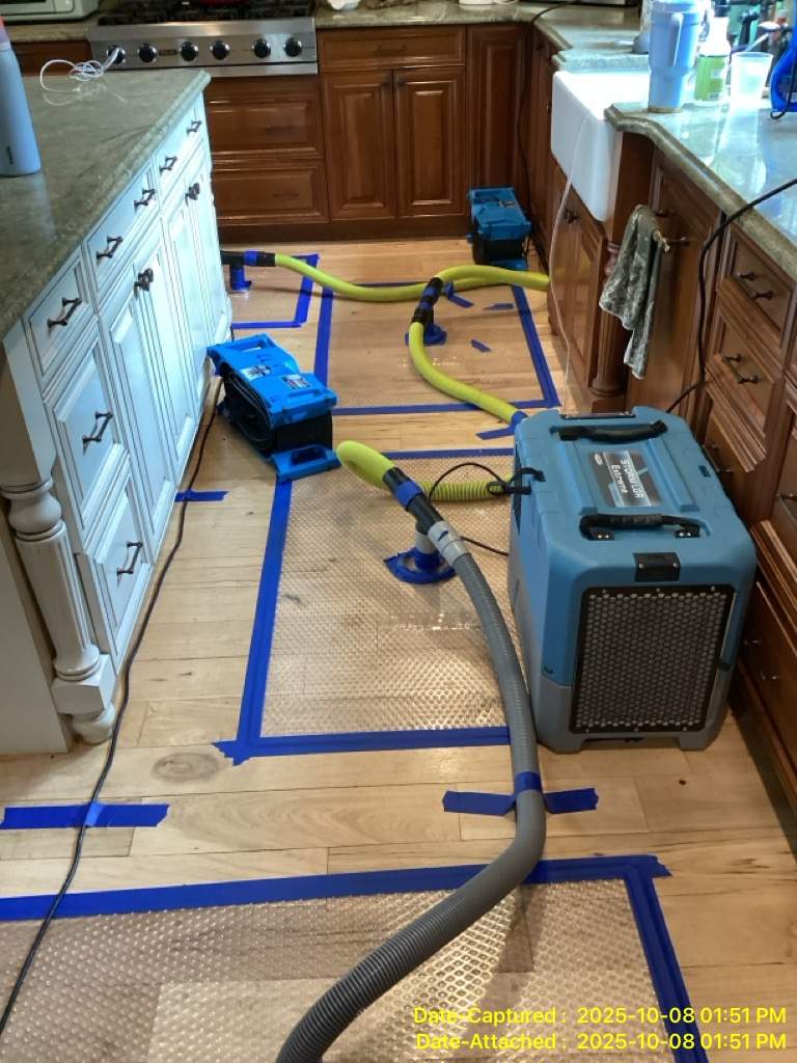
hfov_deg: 45.4
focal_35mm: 31
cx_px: 398
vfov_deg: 58.4
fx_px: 952
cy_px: 532
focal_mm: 3.3
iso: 400
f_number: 2.4
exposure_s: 1/40
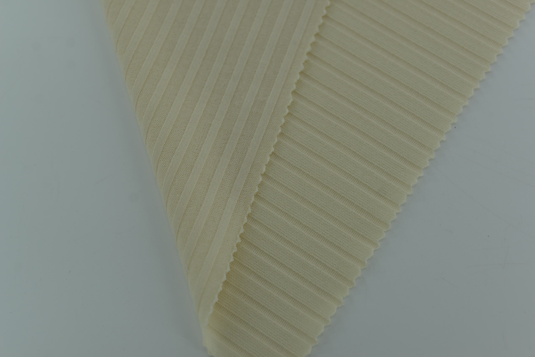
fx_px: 743
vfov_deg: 27.0
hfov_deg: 39.6
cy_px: 178
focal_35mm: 50
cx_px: 268
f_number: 3.5
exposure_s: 1/400
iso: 100
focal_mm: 50
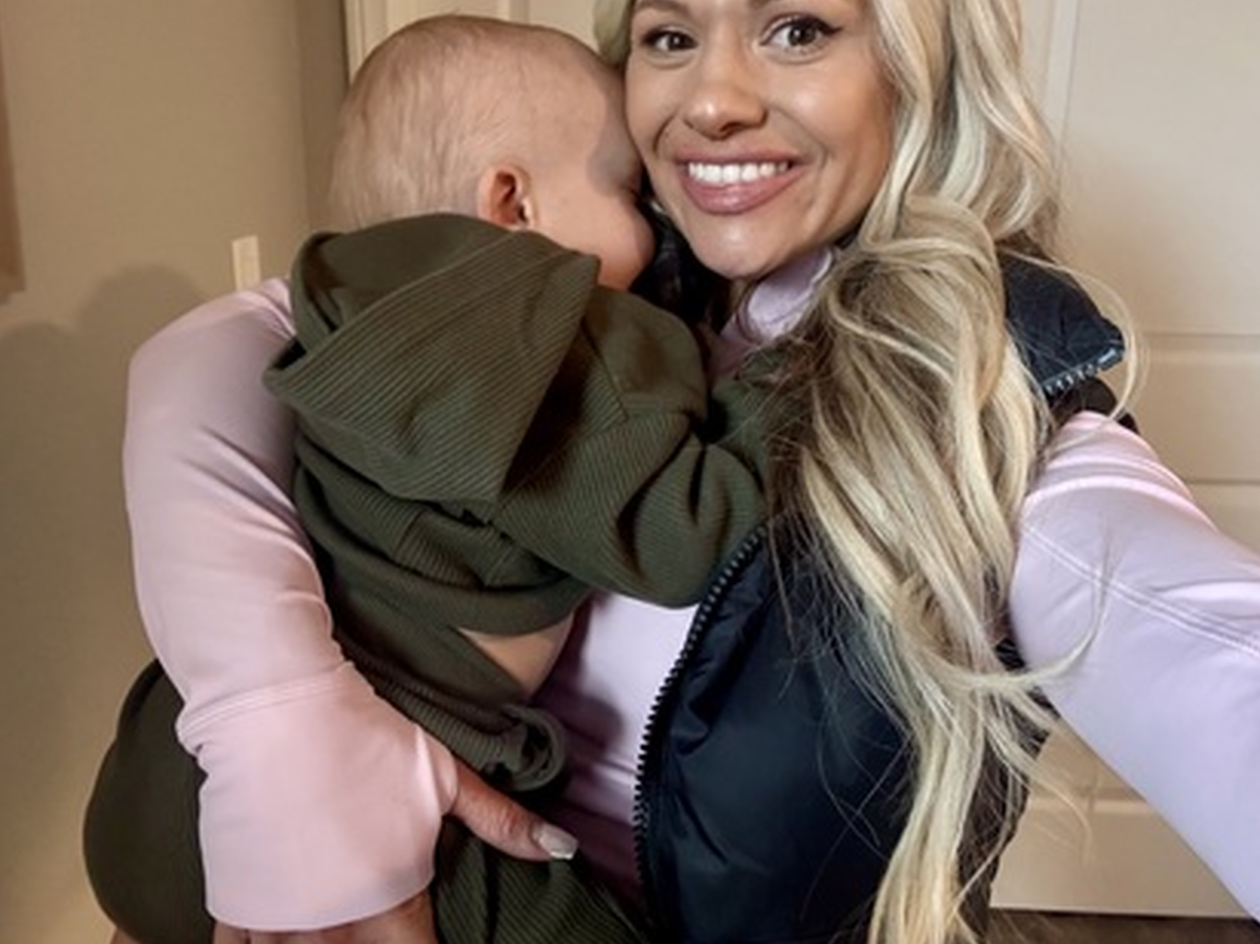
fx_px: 1019
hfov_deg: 63.4
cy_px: 375
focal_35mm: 28
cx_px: 589
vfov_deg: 49.4
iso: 320
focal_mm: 2.69
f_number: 1.9
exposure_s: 1/40
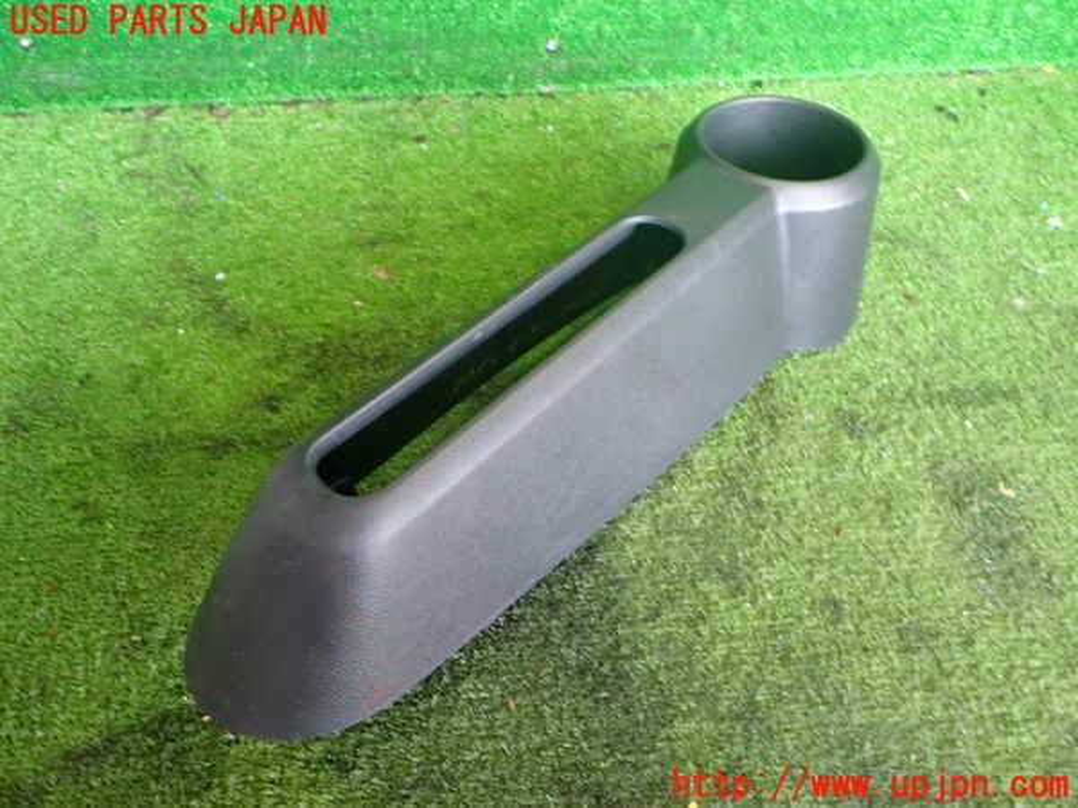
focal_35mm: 30
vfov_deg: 46.8
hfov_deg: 60.0
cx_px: 539
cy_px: 404
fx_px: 934
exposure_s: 1/30
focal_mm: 5.4
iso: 250
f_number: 2.3
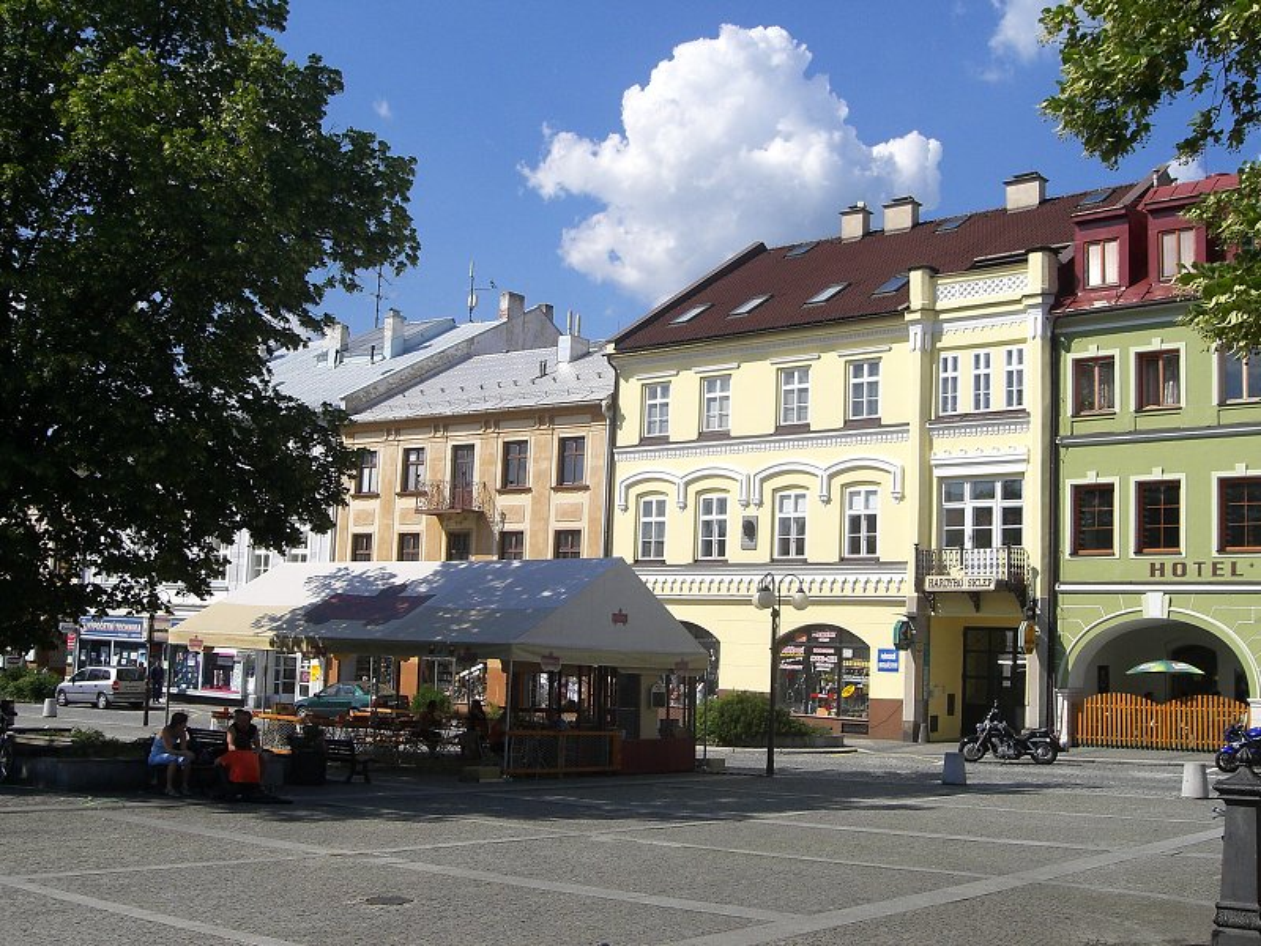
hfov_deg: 49.0
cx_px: 630
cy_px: 473
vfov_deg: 37.7
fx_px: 1384
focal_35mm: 38
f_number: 4.4
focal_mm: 6.3
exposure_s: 1/1000
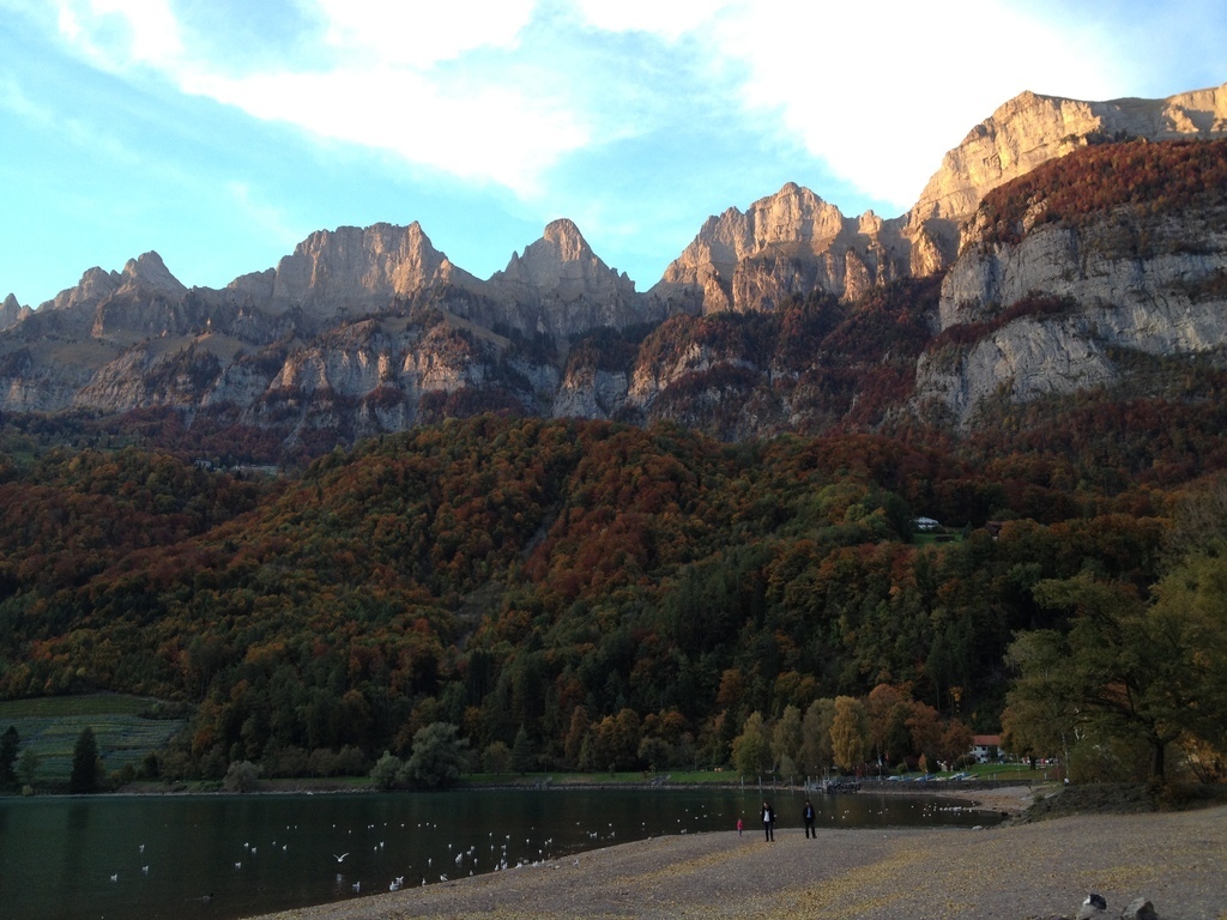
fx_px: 1241
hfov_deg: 52.6
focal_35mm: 35
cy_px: 460
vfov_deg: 40.7
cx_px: 614
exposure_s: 1/60
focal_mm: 4.28
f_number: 2.4
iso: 50
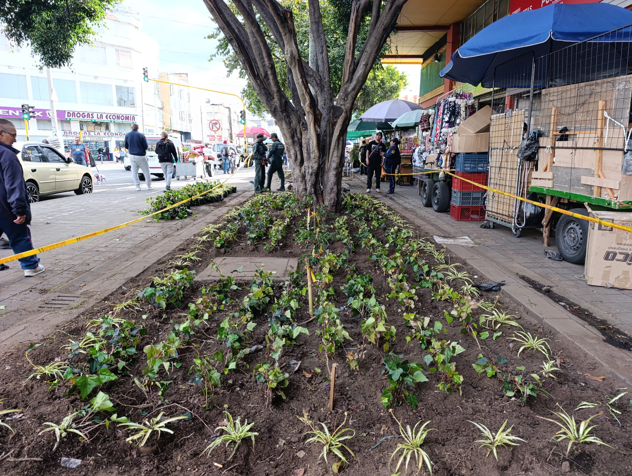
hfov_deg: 73.8
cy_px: 238
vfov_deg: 59.0
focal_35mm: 23
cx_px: 316
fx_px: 421
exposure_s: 1/120
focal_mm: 6.14
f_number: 1.6
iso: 250
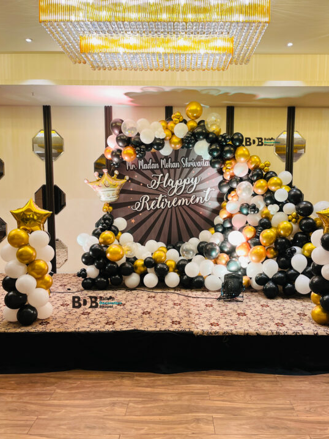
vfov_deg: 61.6
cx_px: 179
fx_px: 367
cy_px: 235
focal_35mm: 29
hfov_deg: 48.2
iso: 100
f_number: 1.6
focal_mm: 5.1
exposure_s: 1/100
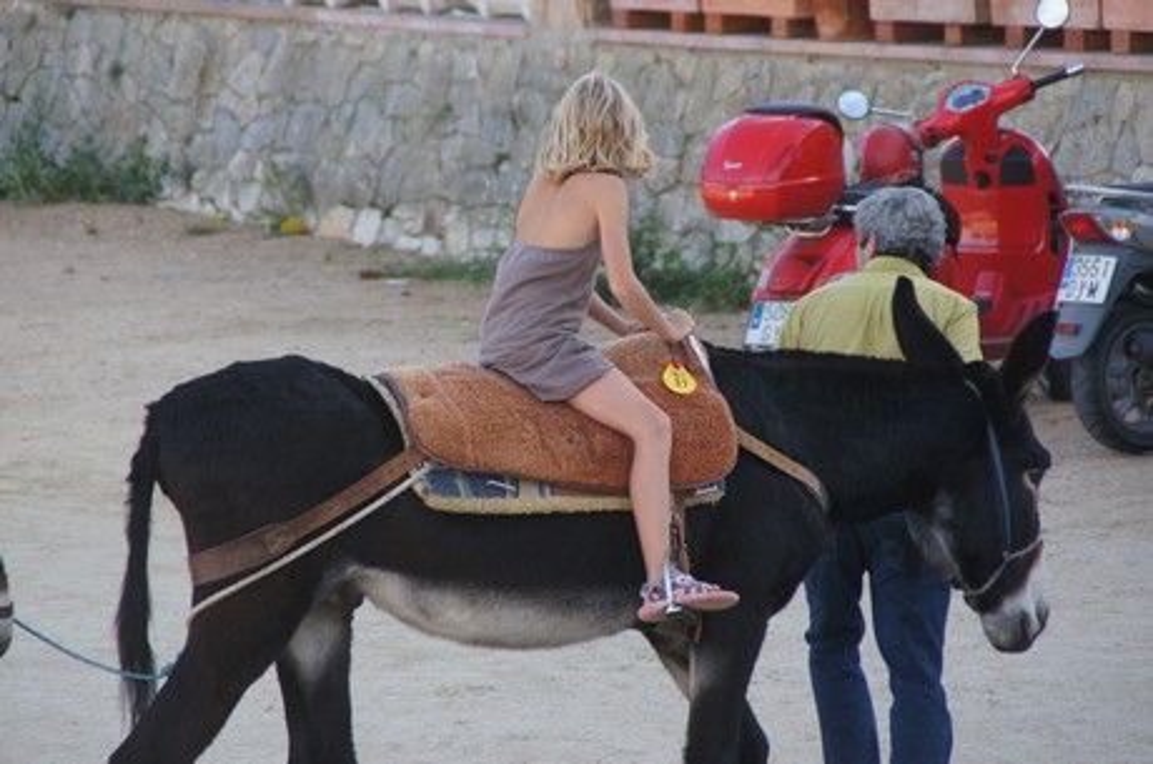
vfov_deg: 4.6
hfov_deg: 6.9
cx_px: 576
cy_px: 382
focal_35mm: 300
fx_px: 9592
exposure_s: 1/320
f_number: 6.3
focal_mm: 200
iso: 400
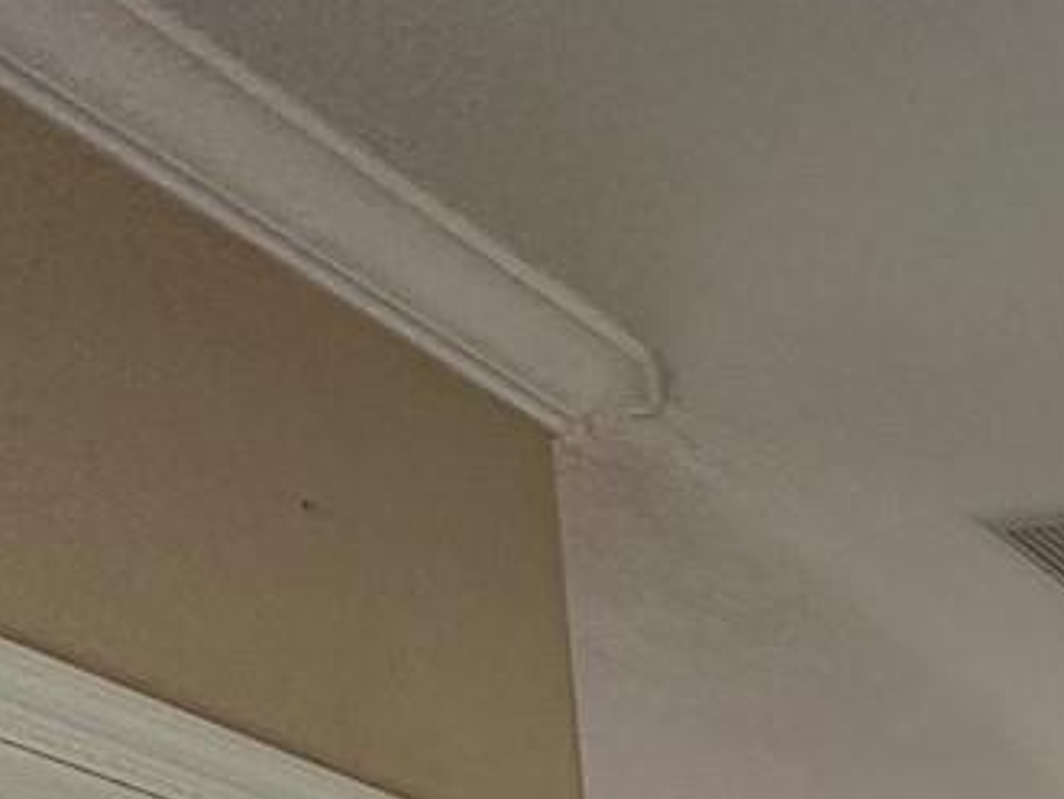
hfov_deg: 17.8
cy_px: 1915
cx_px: 2222
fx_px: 2091
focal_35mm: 68
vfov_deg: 14.4
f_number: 2.2
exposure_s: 1/60
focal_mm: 2.22
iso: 160
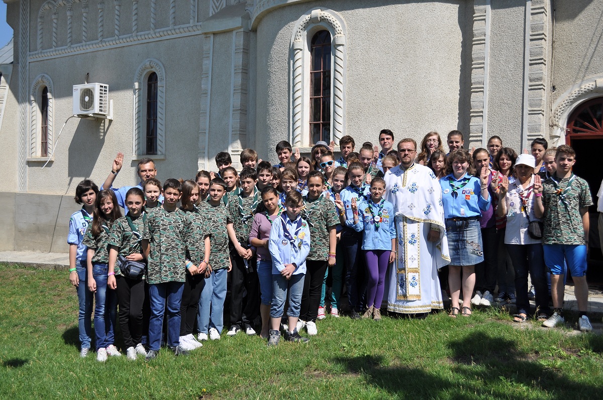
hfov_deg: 53.2
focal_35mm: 36
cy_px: 200
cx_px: 302
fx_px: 602
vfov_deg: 36.8
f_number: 4
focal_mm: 24
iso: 200
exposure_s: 1/2000
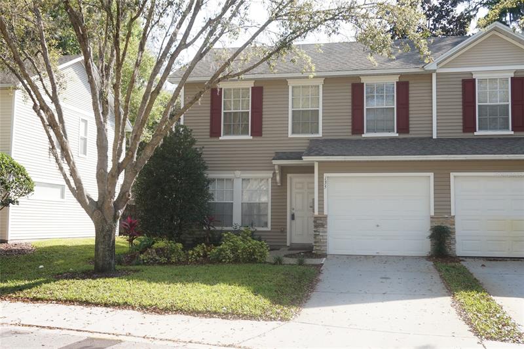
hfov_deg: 47.9
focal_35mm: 40
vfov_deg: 33.0
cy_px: 174
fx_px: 589
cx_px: 262
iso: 100
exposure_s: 1/80
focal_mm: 27
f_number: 7.1
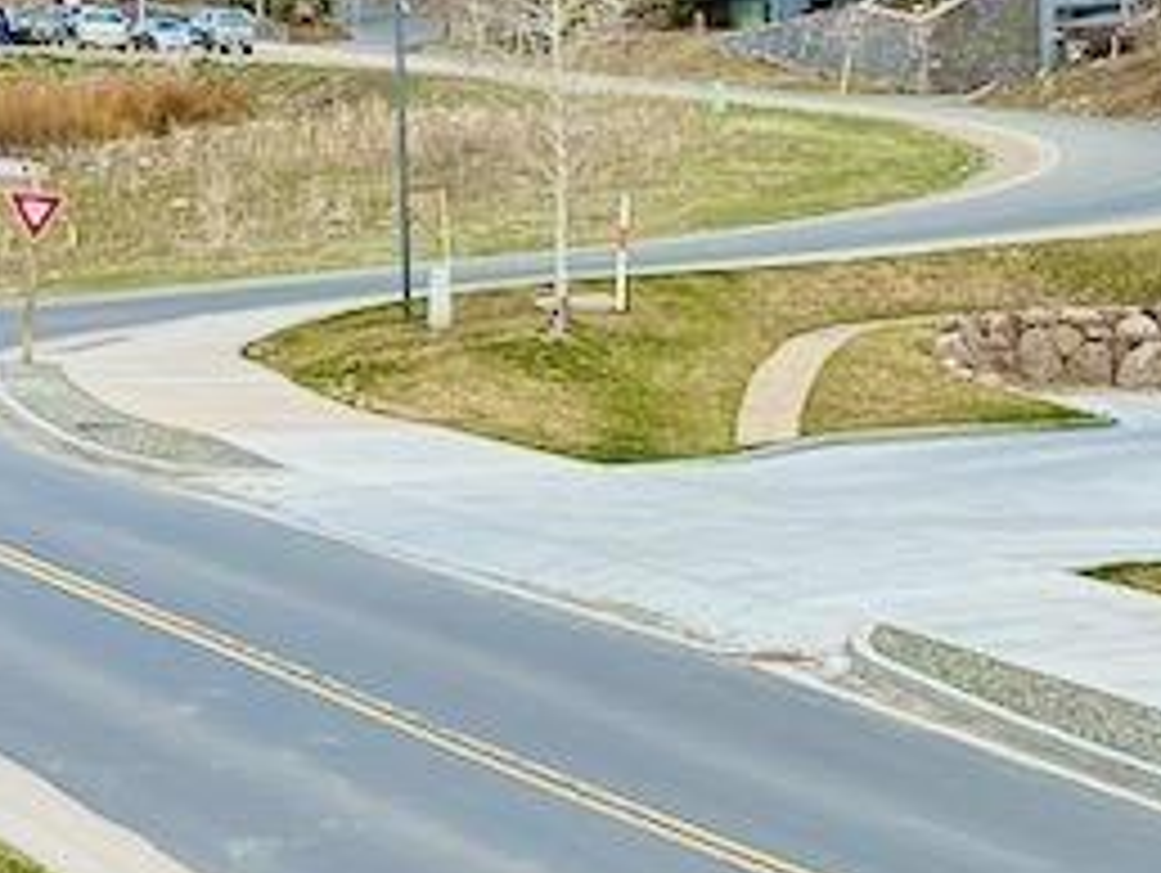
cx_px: 1040
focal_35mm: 119
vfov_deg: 12.4
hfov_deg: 16.3
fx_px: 3995
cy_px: 670
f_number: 1.78
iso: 100
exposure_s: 1/2801
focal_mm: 6.76
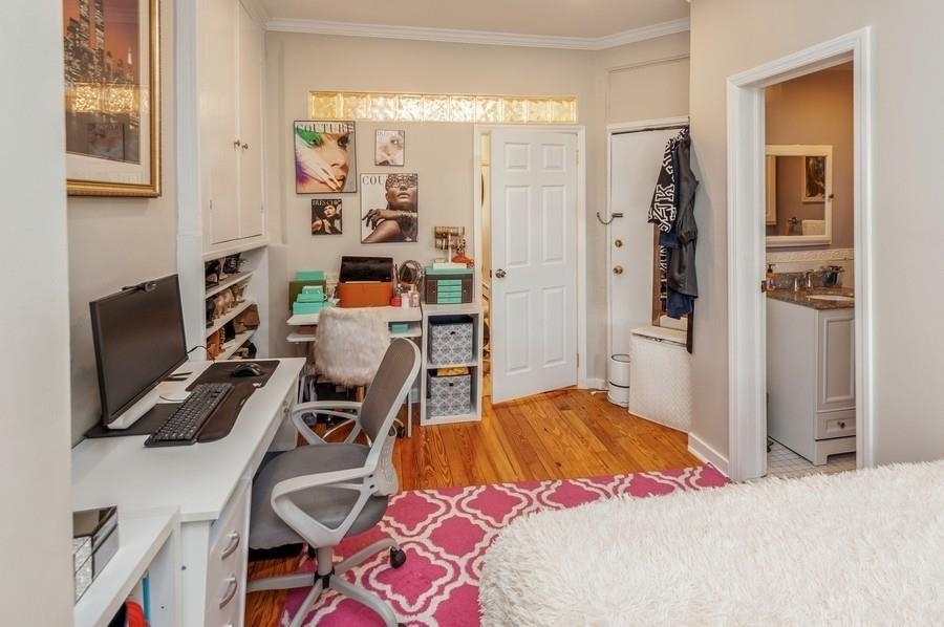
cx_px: 472
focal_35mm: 17
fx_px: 445
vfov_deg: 70.3
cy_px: 314
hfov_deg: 93.3
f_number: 8
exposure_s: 1/2
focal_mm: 17
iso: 200
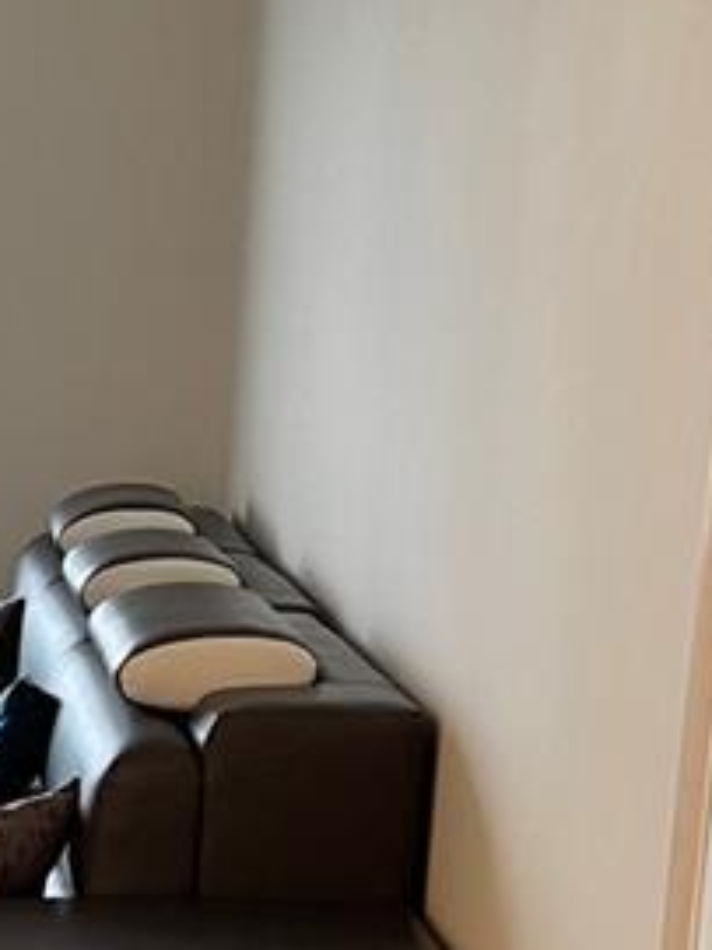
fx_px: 3156
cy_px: 1006
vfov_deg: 16.7
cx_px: -659
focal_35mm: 115
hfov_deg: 11.7
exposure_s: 1/60
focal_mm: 5.1
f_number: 1.6
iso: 100
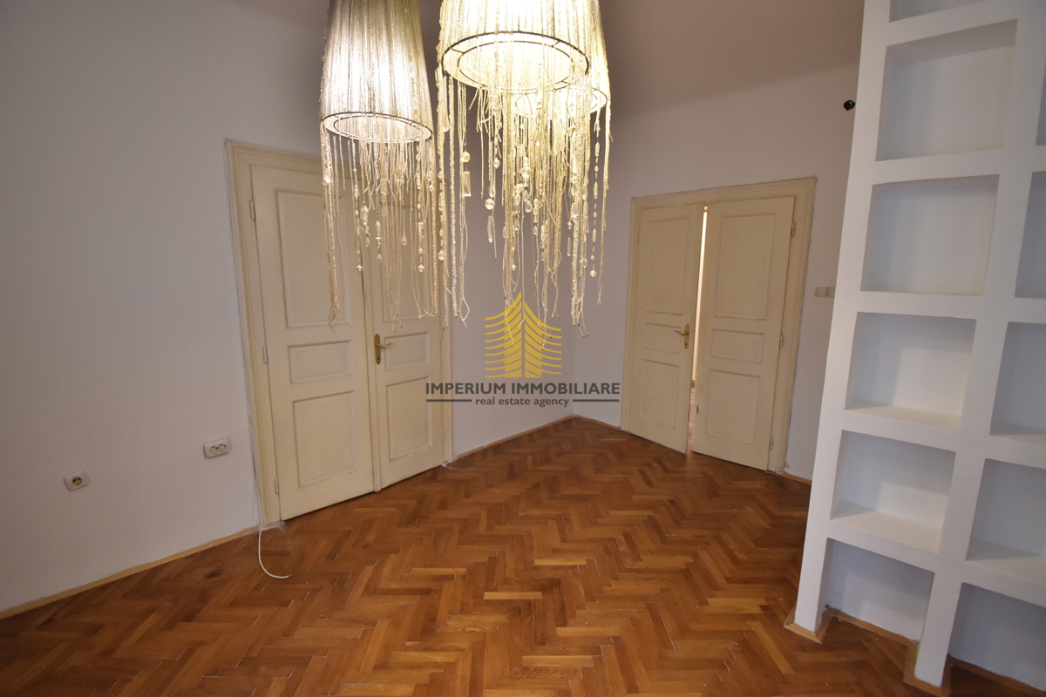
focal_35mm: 15
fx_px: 436
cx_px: 523
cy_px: 348
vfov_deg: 77.3
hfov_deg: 100.4
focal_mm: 10
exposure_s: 1/30
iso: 720
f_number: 4.5
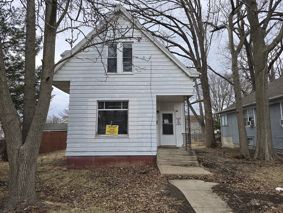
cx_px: 142
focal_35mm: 23
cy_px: 106
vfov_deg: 58.9
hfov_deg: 73.9
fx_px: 188
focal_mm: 6.3
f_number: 1.7
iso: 12
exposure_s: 1/120
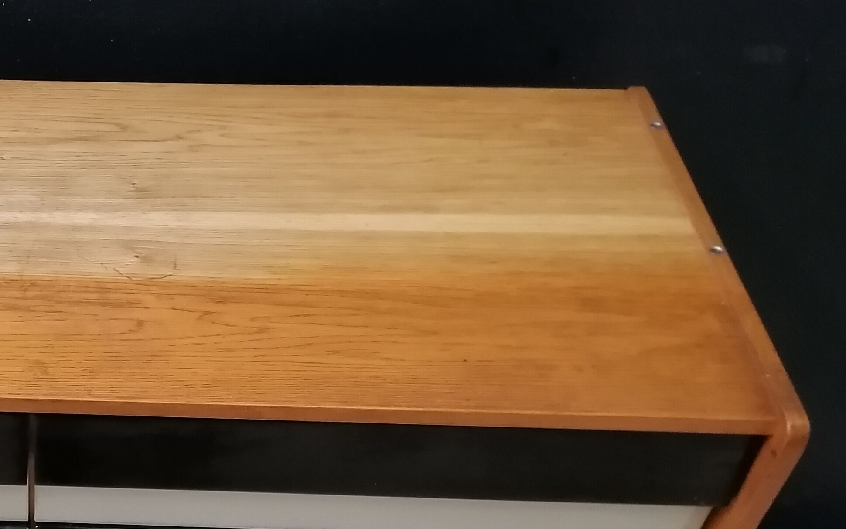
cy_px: 472
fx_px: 1360
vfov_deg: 21.5
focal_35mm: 59
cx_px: 28
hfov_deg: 32.2
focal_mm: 4.75
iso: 800
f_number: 1.8
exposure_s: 1/100
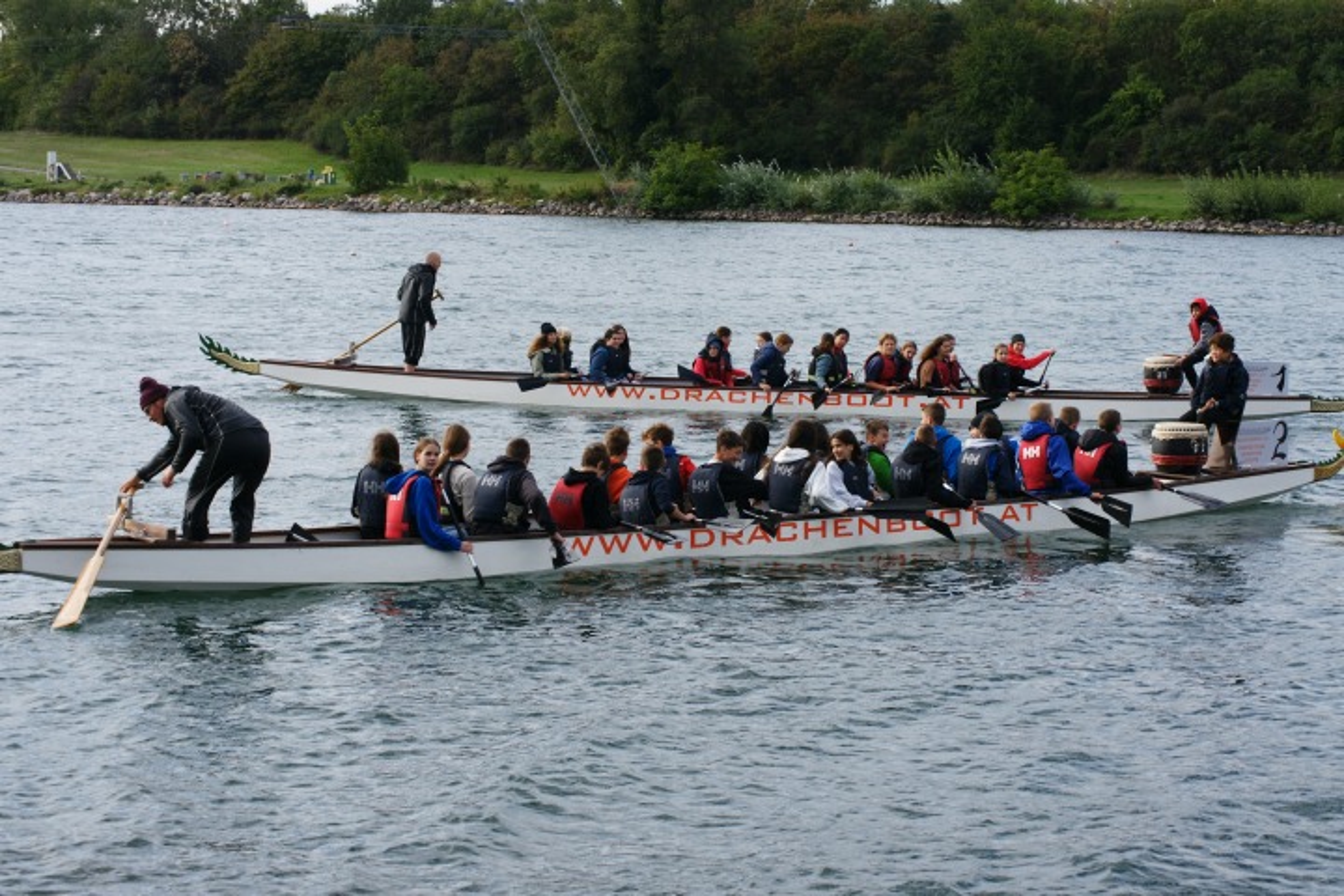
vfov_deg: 16.6
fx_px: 3080
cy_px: 448
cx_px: 672
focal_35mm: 82
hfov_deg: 24.6
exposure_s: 1/160
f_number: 11
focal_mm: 55
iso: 200
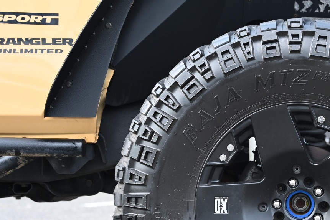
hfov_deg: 20.1
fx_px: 916
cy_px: 195
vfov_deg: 13.6
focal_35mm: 100
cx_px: 286
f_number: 4
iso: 400
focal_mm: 53
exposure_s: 1/250
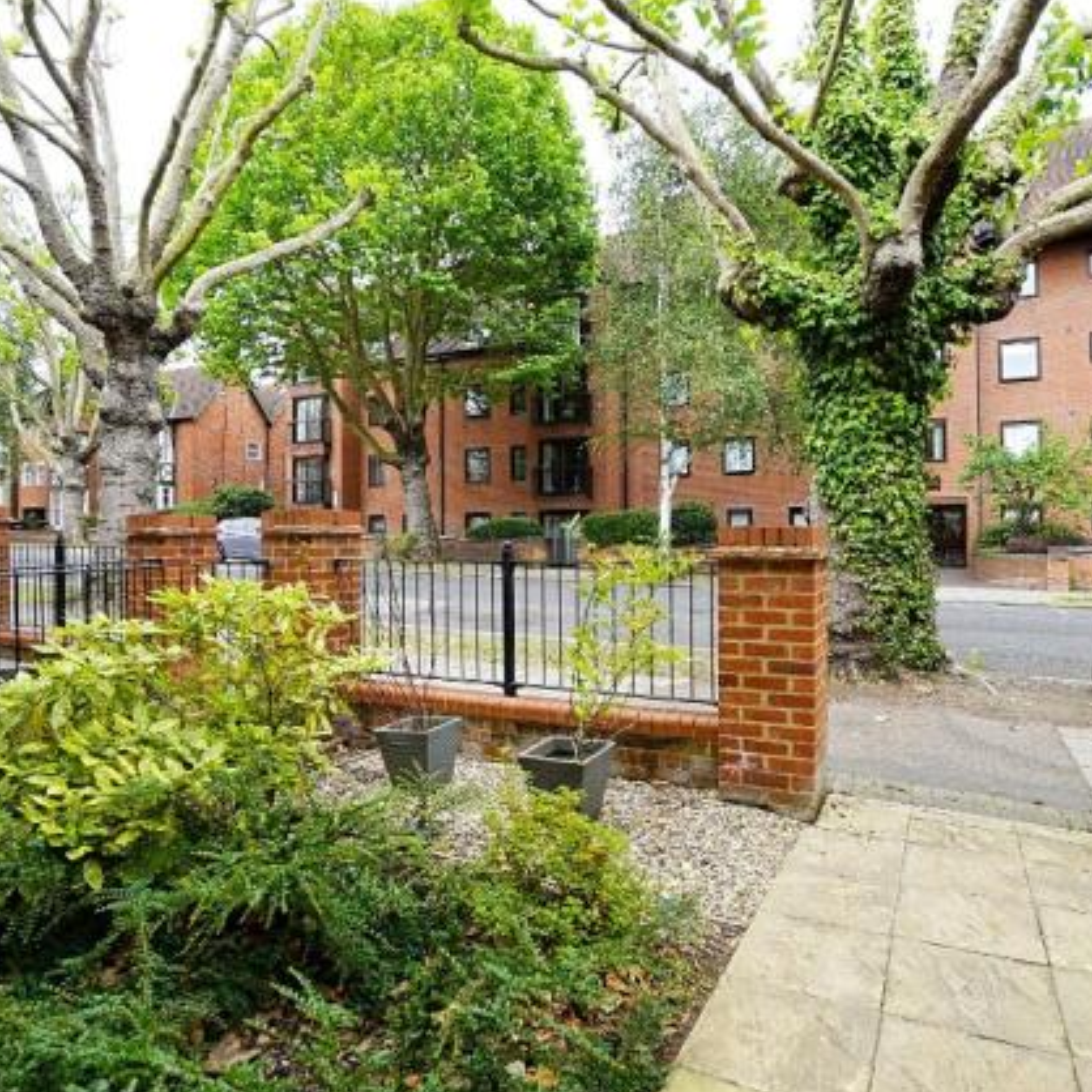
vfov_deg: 74.8
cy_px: 545
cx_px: 586
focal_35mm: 20
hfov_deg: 74.7
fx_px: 714
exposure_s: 1/80
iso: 100
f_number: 5
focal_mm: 10
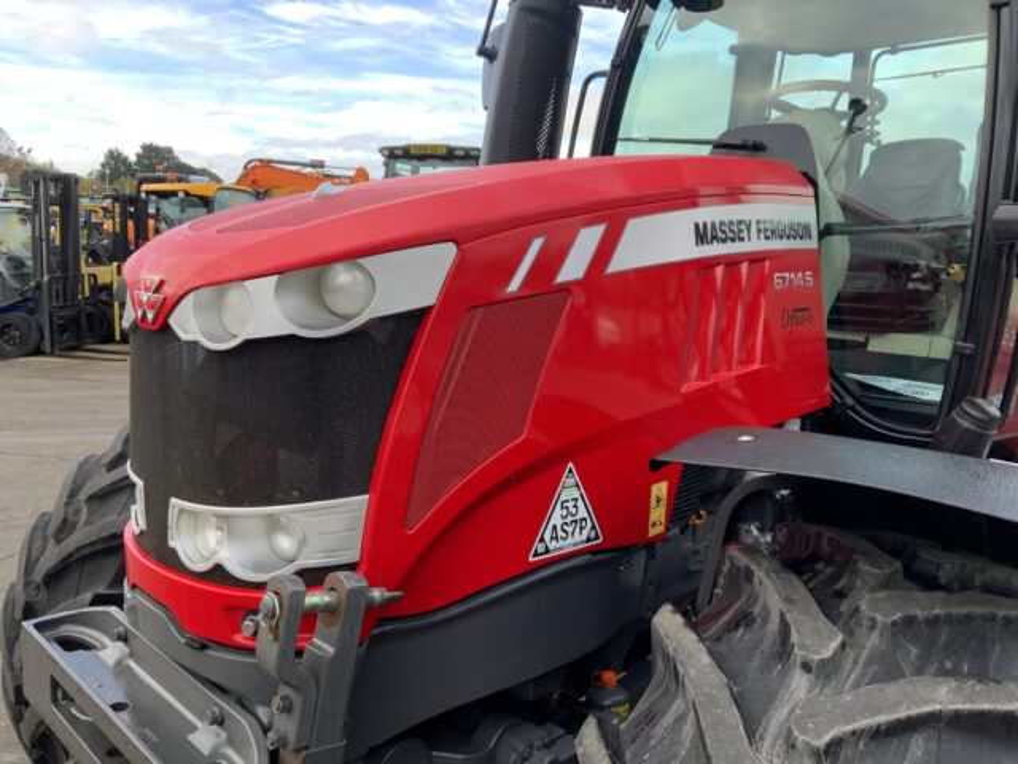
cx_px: 509
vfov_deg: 48.2
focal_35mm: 29
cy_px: 382
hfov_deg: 61.7
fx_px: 853
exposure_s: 1/179
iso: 16
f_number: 1.8
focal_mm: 3
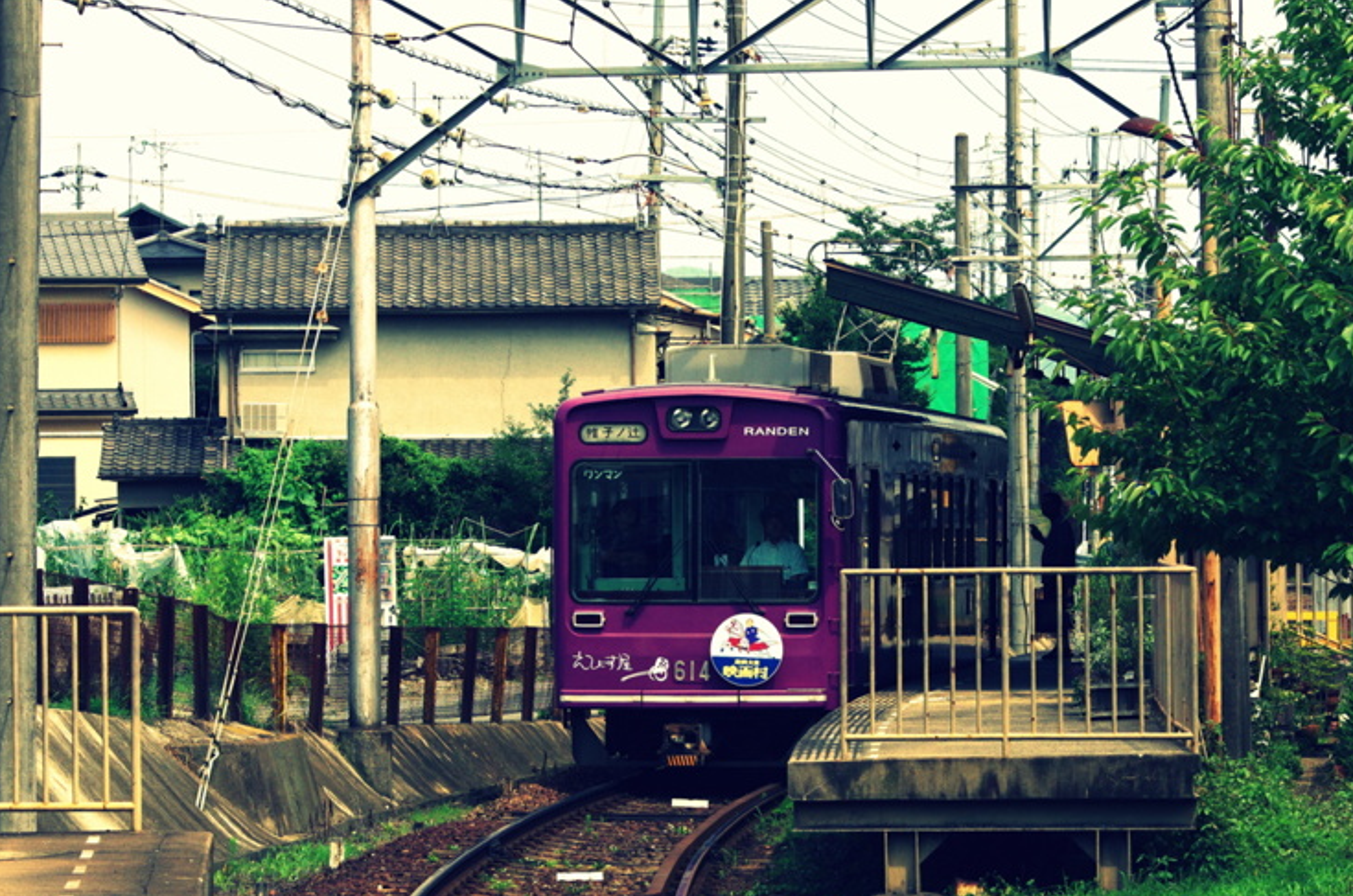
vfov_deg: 8.8
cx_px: 849
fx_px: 5852
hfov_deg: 13.2
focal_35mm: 156
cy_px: 605
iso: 160
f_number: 6.3
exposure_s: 1/500
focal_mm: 75
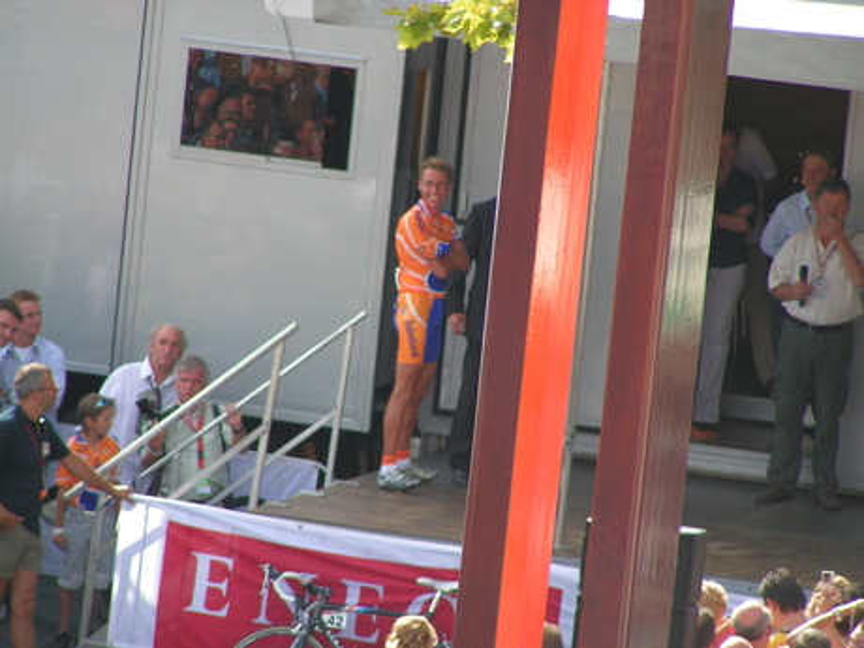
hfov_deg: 5.2
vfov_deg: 3.9
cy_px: 324
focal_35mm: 380
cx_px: 432
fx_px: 9485
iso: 80
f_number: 3.5
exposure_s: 1/400
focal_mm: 58
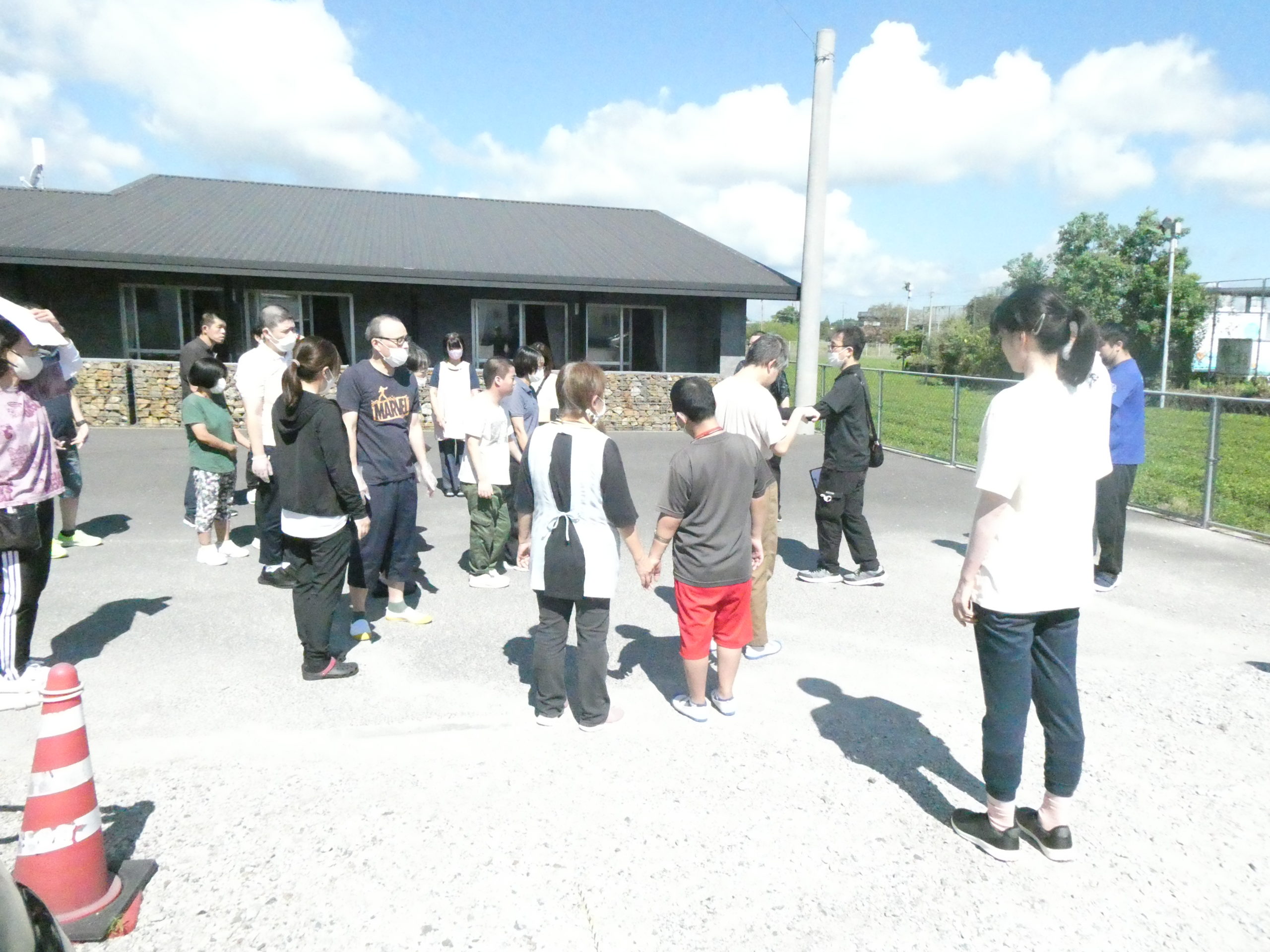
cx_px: 635
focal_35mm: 24
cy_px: 476
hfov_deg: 71.6
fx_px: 881
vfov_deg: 56.8
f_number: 3.5
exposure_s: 1/16000
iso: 3200
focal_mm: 4.3
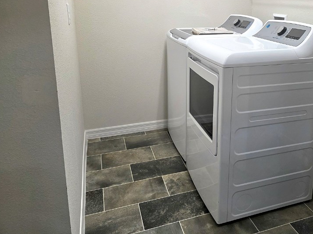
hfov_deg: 53.7
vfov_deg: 42.1
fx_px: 298
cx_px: 221
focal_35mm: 33
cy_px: 71
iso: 125
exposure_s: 1/120
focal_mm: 6.3
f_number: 1.7
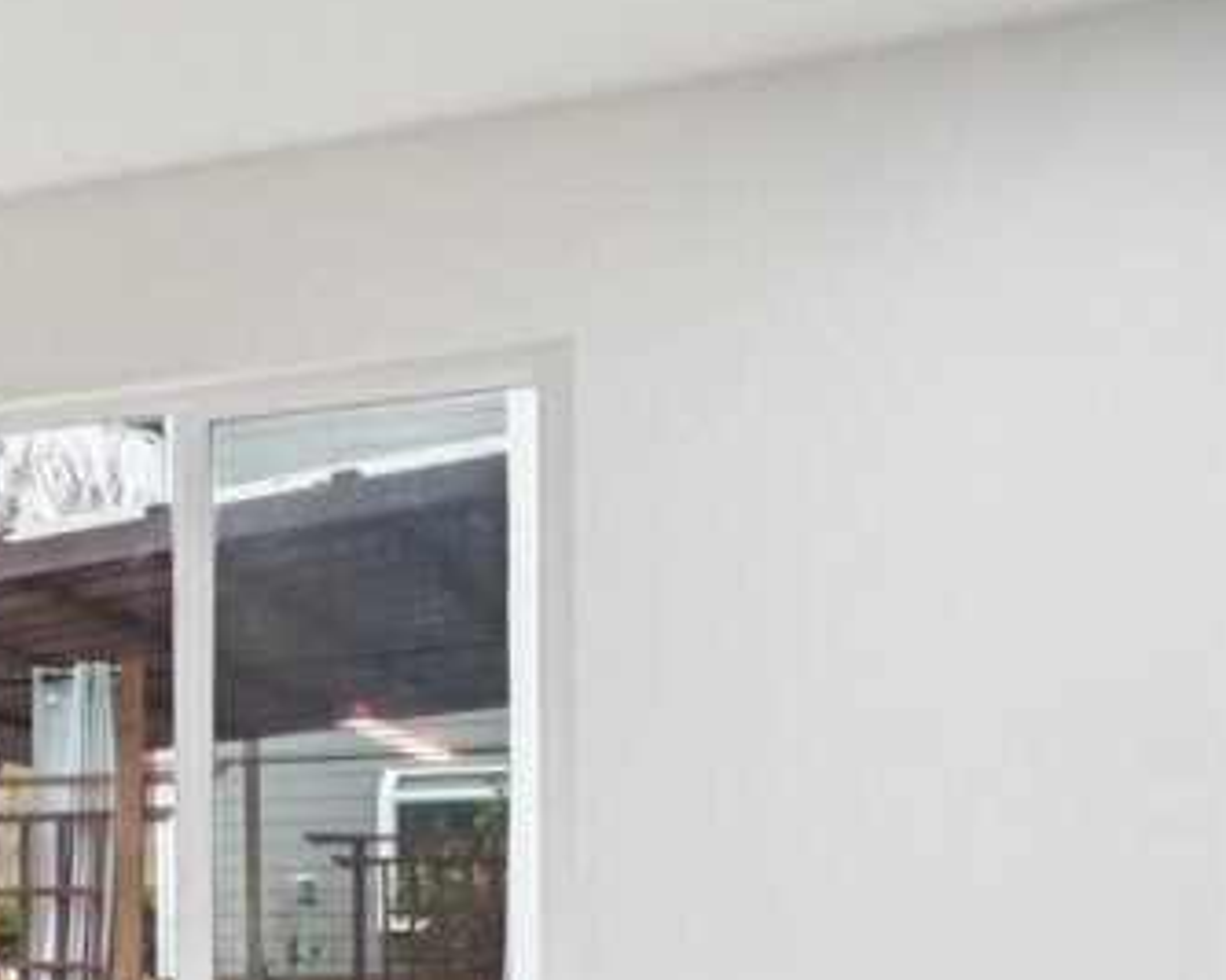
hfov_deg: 20.5
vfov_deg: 23.2
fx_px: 2285
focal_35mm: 63
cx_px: -1009
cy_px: 982
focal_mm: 16
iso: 1600
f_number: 5.6
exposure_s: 1/60
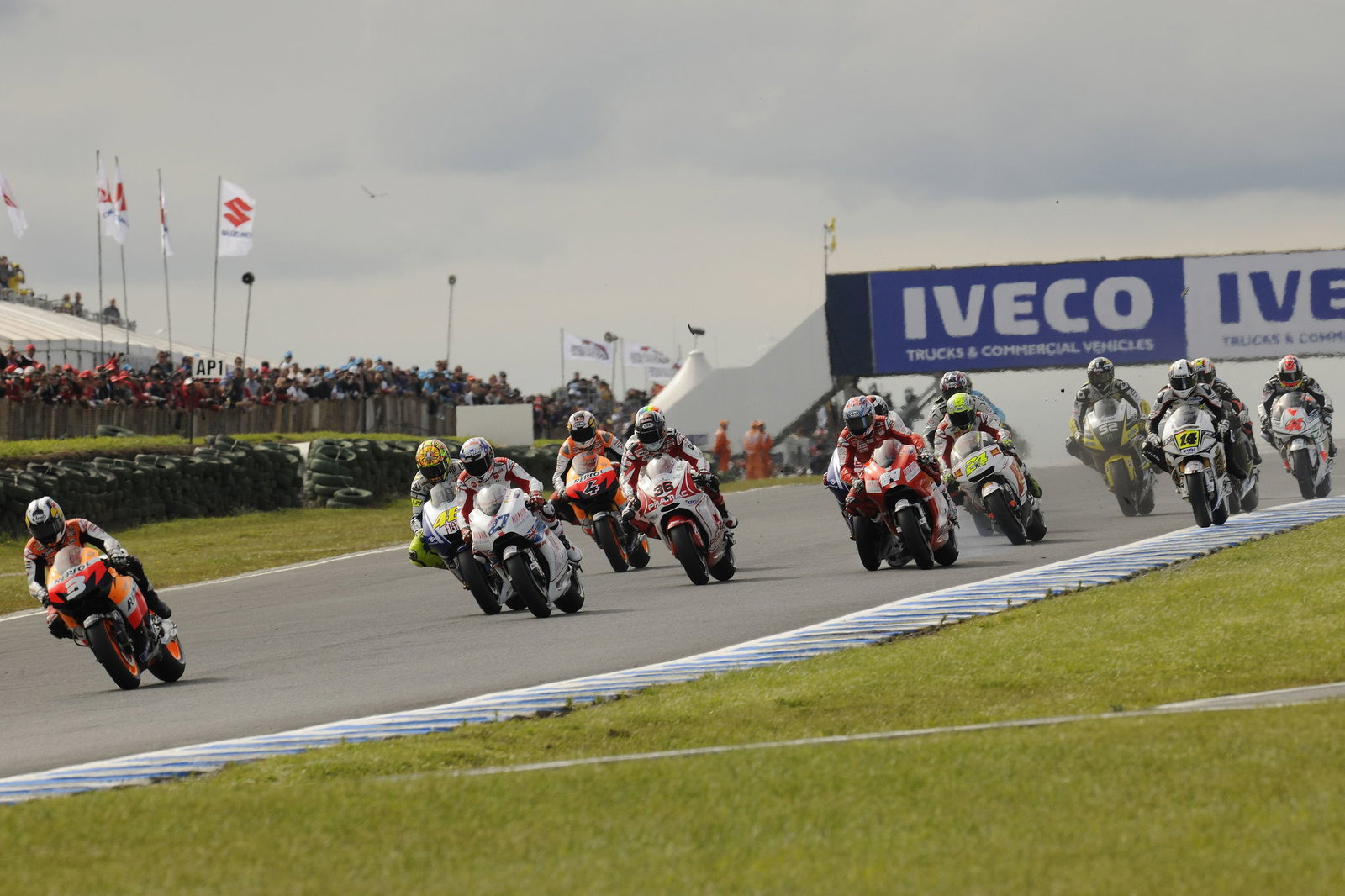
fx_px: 18676
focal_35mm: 500
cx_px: 672
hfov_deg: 4.1
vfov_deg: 2.7
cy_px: 448
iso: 500
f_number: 9
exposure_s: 1/800
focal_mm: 500
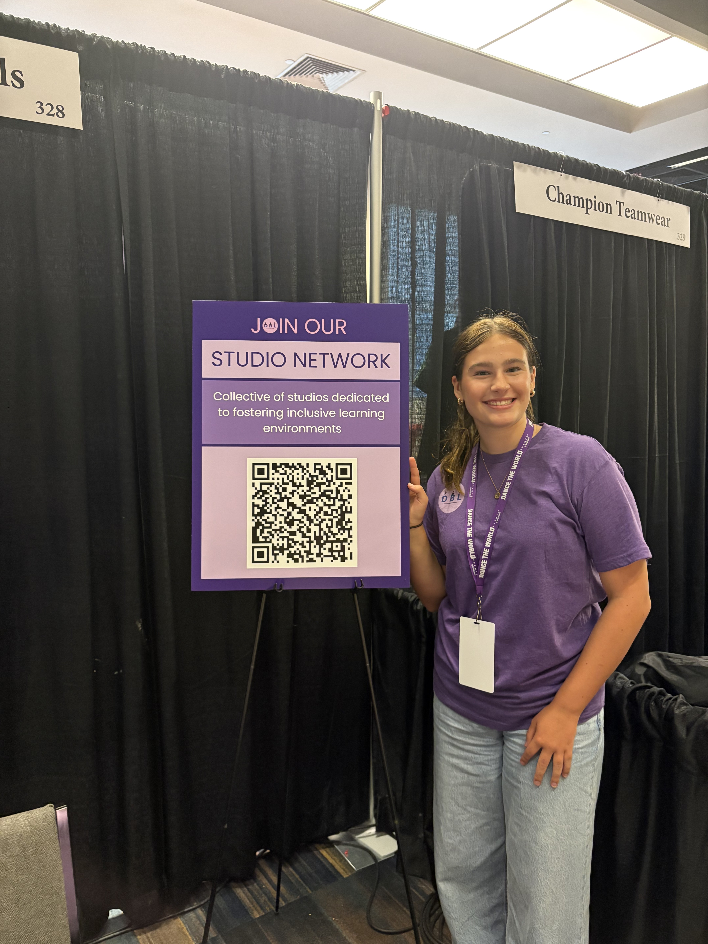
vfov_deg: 67.3
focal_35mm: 26
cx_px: 354
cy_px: 472
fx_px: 709
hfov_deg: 53.1
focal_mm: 5.96
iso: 400
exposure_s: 1/40
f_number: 1.6
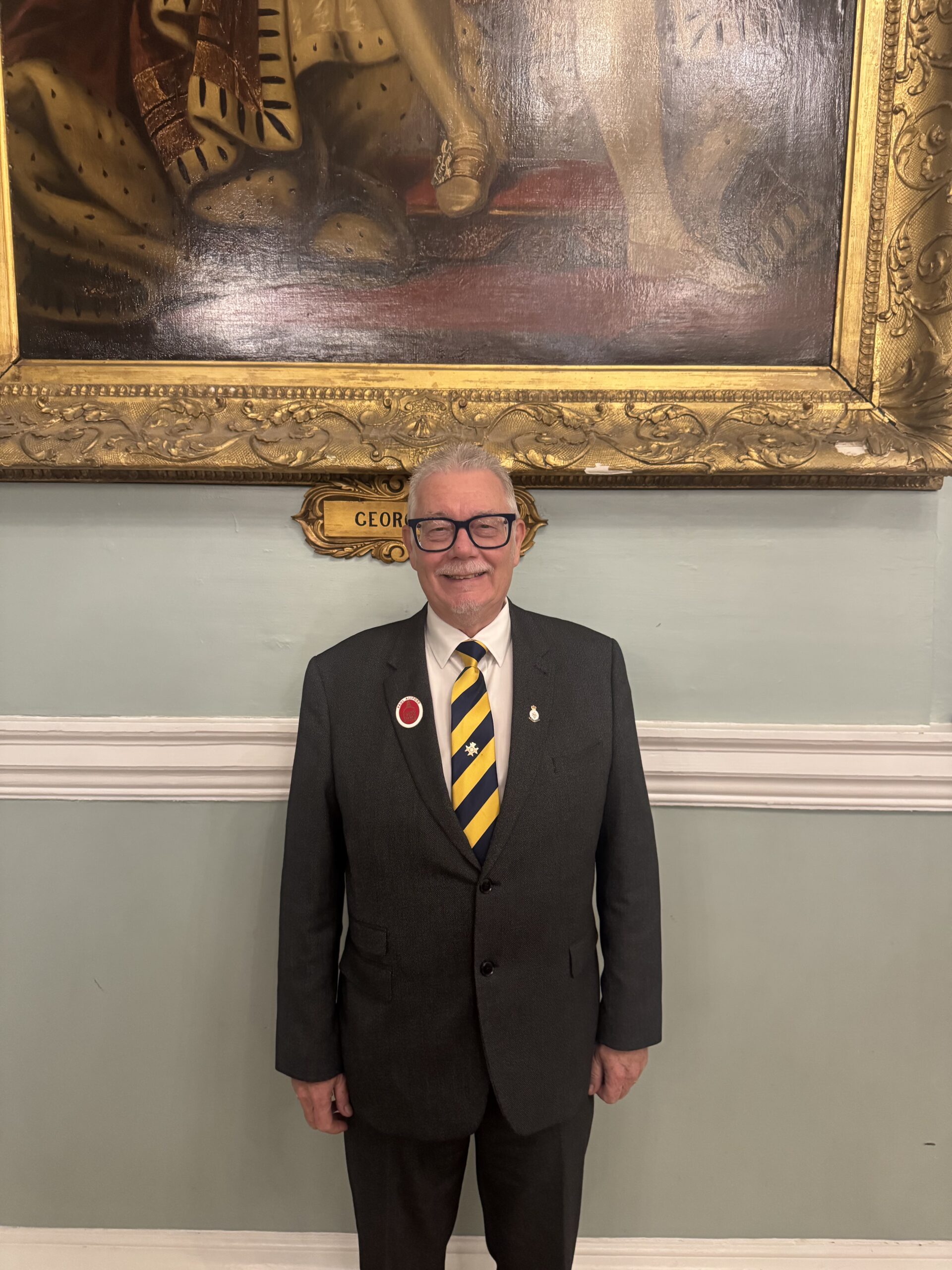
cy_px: 635
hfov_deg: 56.8
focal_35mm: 24
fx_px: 880
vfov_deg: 71.6
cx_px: 476
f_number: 1.78
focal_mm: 6.76
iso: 640
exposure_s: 1/50
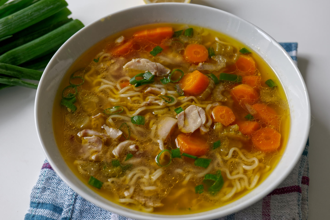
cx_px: 165
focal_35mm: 56
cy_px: 110
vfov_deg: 24.2
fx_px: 513
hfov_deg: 35.6
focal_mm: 56
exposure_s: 1/60
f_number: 7.1
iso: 500
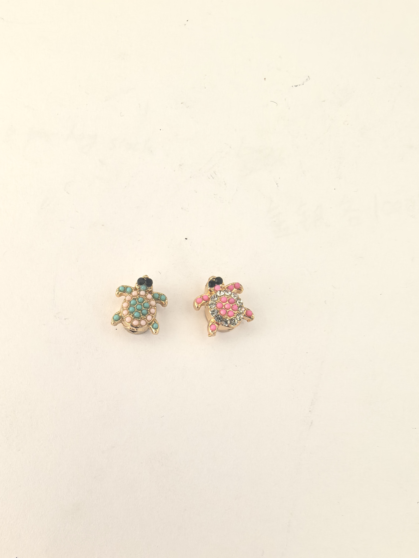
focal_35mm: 27
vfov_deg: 65.3
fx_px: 436
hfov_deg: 51.4
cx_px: 210
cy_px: 279
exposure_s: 1/50
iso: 160
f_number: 2.2
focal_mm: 1.95
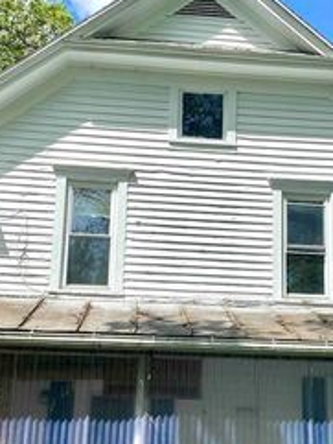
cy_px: 312
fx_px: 692
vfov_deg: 35.0
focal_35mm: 54
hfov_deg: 27.0
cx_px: 212
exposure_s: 1/2967
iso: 32
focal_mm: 4.25
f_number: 1.8
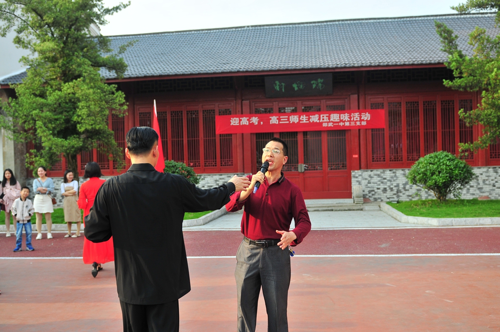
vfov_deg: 36.8
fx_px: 499
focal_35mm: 36
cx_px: 250
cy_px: 166
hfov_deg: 53.2
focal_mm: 24
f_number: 2.8
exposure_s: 1/800
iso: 200
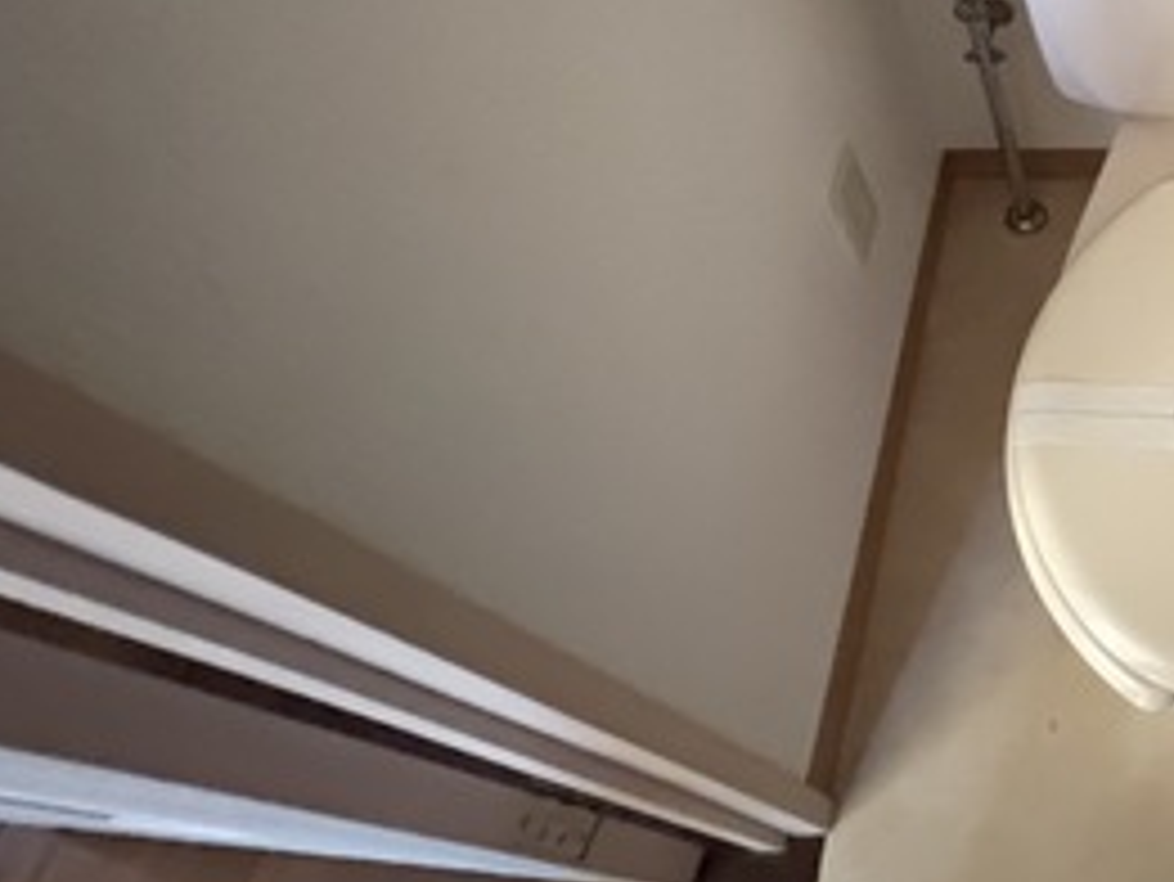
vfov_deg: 43.7
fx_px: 1018
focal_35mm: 30
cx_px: 1246
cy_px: 130
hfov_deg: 46.7
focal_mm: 2.22
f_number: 2.2
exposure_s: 1/15
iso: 3200
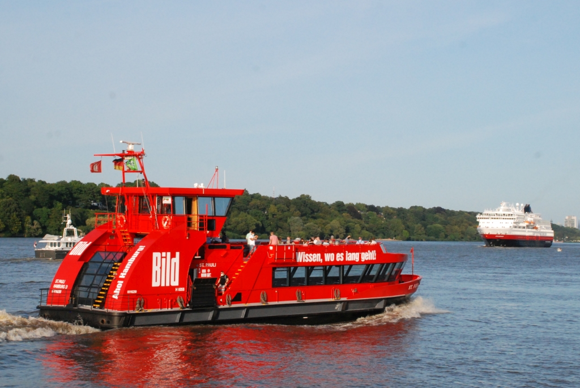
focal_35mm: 57
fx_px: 919
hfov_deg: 35.0
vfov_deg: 23.8
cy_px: 194
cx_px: 290
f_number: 14
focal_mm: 38
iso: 1000
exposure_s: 1/800
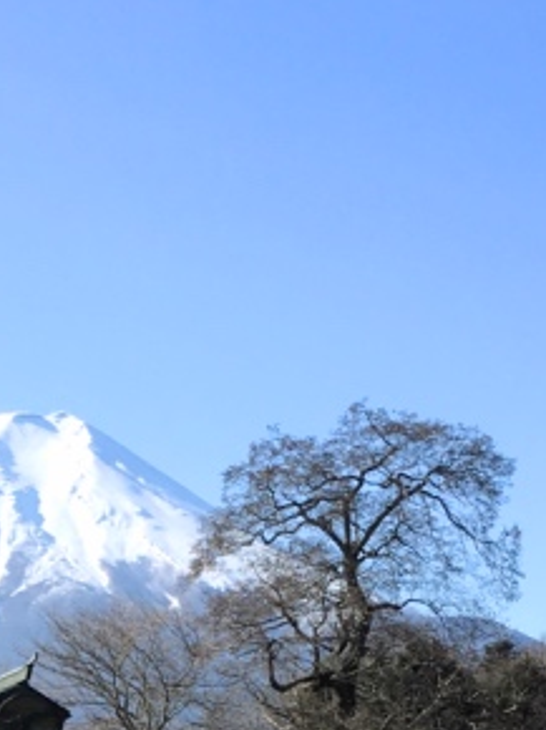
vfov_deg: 17.0
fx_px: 2106
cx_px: 64
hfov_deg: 14.6
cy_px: 1211
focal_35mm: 100
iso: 25
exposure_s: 1/1261
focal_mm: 4.15
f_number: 2.2
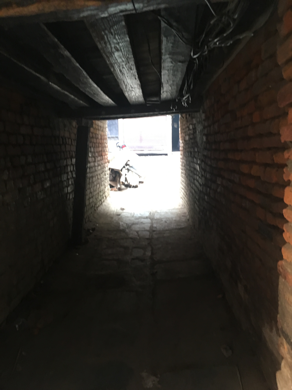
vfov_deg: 61.7
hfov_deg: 48.2
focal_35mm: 29
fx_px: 326
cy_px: 195
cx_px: 146
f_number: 2.2
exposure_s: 1/33
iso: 200
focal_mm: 4.15
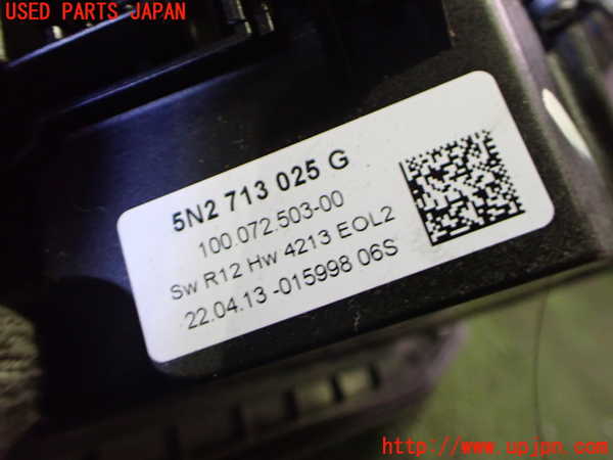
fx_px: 531
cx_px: 306
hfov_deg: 60.0
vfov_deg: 46.8
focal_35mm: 30
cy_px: 230
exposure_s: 1/30
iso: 800
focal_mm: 5.4
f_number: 2.3
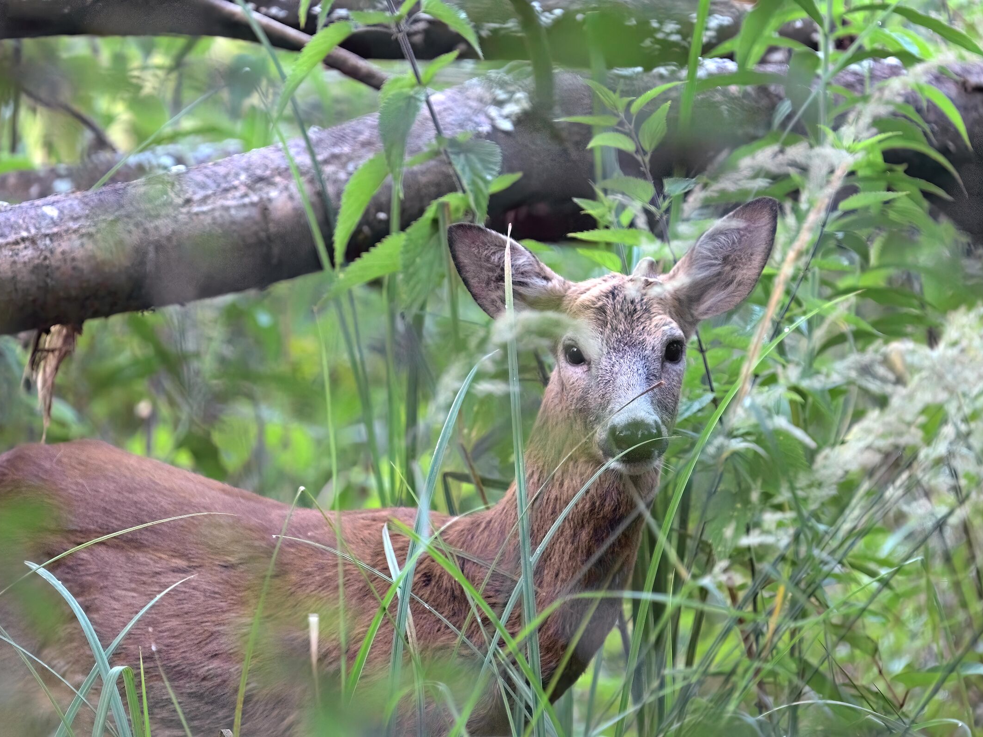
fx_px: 18460
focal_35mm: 650
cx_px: 499
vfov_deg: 2.3
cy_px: 368
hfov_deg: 3.1
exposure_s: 1/320
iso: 250
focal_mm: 600
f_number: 6.3
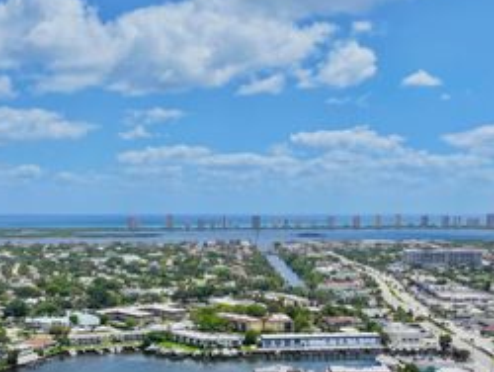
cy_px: 314
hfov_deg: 39.6
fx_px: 686
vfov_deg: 29.4
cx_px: 249
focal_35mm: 48
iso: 100
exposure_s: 1/3200
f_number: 2.8
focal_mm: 12.29
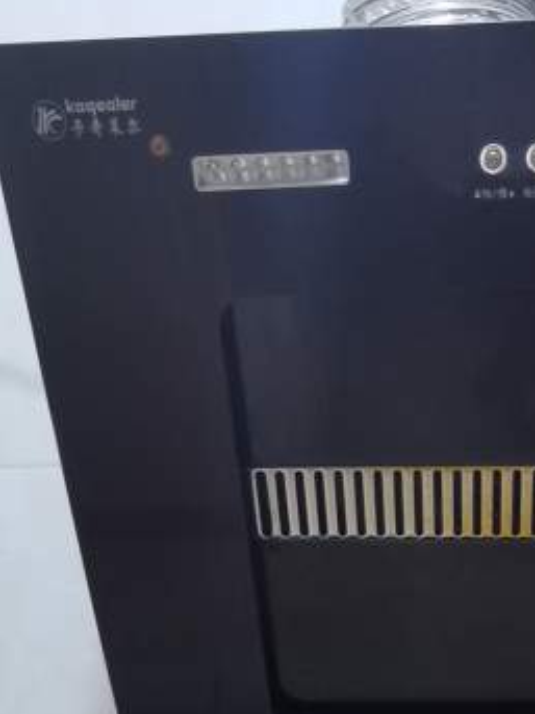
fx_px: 1155
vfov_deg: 27.1
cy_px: 992
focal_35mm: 56
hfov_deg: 25.6
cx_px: 431
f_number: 1.8
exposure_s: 1/50
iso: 250
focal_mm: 4.4
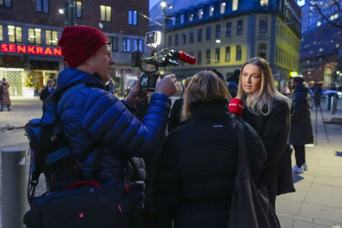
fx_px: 332
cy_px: 114
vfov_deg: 37.9
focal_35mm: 35
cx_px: 171
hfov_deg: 54.4
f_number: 3.5
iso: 8000
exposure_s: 1/160
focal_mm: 35
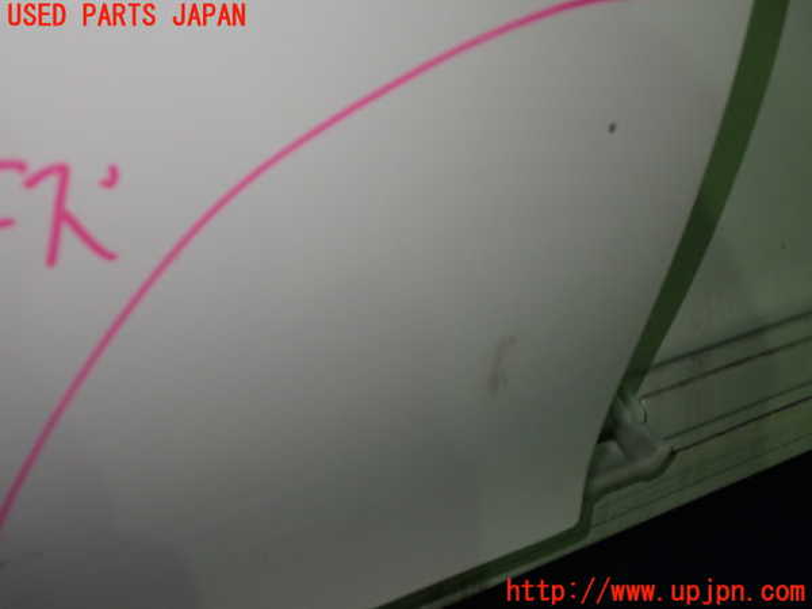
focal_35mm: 47
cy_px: 304
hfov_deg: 40.4
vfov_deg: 30.9
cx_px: 406
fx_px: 1102
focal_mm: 8.4
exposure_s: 1/50
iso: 400
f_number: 3.1
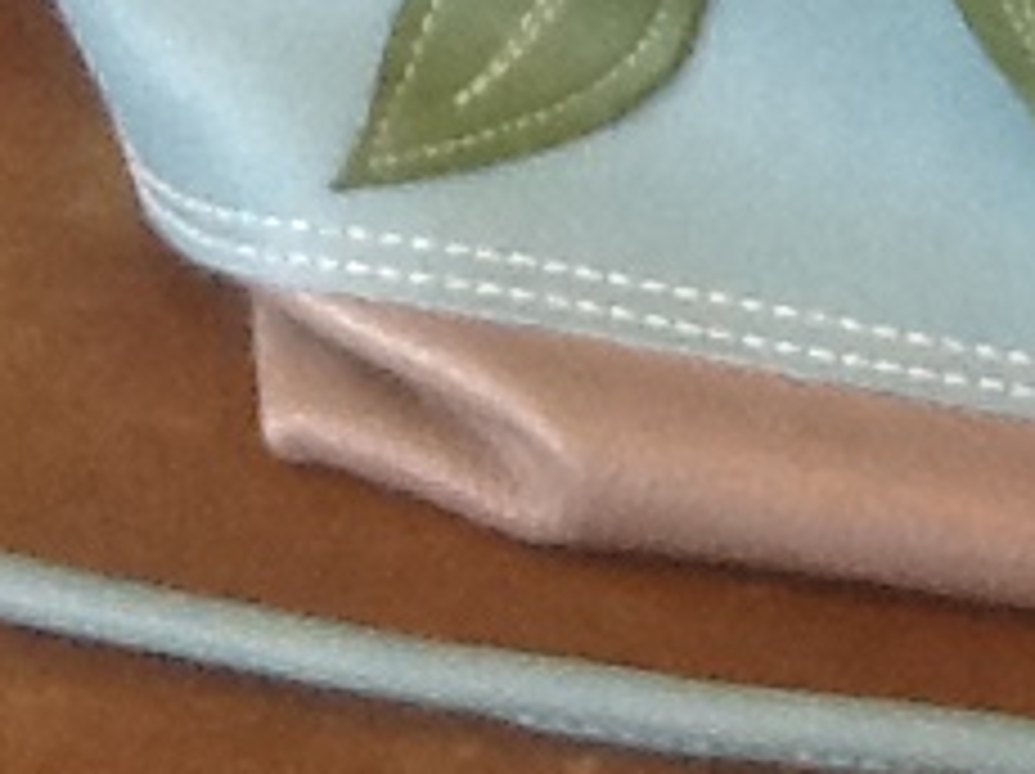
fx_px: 5496
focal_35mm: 184
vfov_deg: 7.7
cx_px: 1287
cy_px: -720
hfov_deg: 10.6
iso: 64
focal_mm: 2.03
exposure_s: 1/30
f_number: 2.4
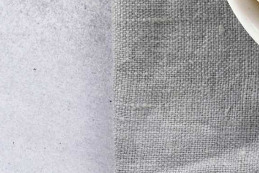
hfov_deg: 9.1
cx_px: 437
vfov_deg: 6.3
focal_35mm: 217
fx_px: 1562
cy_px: -66
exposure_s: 1/160
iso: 100
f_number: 11
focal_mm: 60
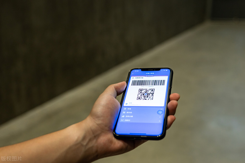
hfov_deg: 41.1
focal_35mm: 48
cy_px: 82
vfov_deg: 28.1
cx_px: 122
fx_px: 327
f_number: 4
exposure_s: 1/60
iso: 640
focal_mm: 48
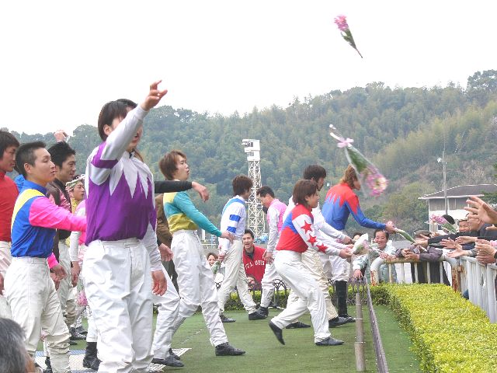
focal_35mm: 80
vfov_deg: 18.4
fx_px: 1149
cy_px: 186
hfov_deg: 24.4
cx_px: 248
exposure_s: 1/200
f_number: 4
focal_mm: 13.3
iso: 50
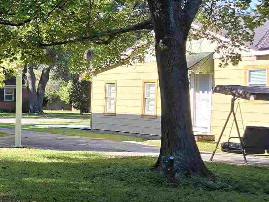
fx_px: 676
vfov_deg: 17.0
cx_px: -214
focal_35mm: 87
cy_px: 121
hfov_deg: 18.0
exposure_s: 1/293
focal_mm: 6.3
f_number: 1.7
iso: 12
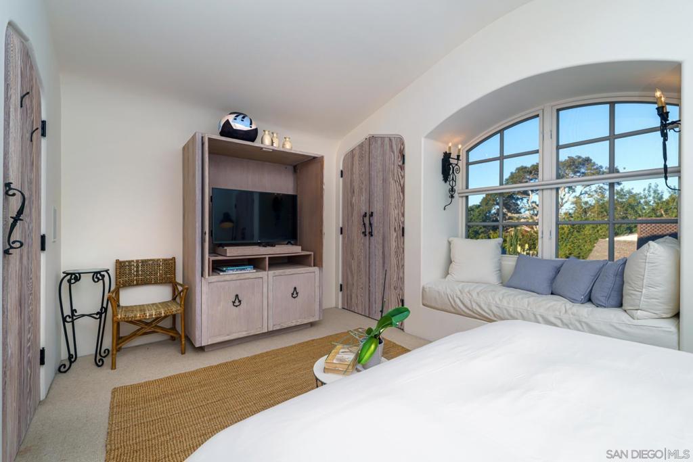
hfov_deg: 96.7
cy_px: 231
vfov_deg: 73.8
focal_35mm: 16
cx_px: 346
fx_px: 308
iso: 100
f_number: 8
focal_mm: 16
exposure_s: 1/125
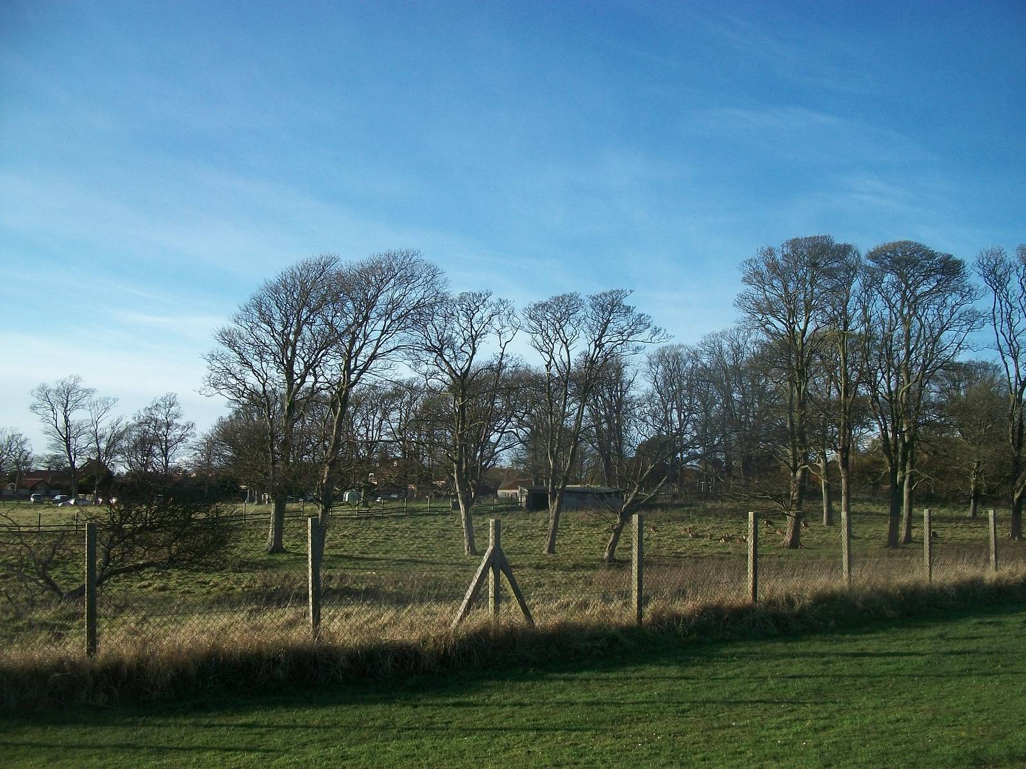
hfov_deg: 56.8
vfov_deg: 44.2
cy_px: 384
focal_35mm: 32
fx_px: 948
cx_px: 513
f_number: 5.5
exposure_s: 1/250
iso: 80
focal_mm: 5.7
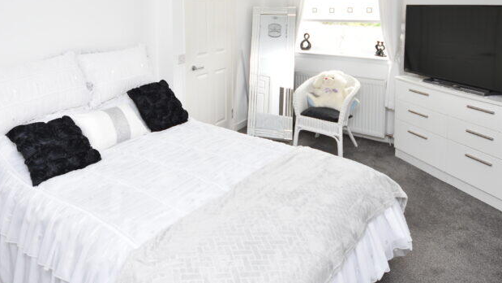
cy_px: 26
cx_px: 186
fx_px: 346
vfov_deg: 40.8
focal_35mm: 26
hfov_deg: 70.6
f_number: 4.5
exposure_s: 1/80
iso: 400
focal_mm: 10
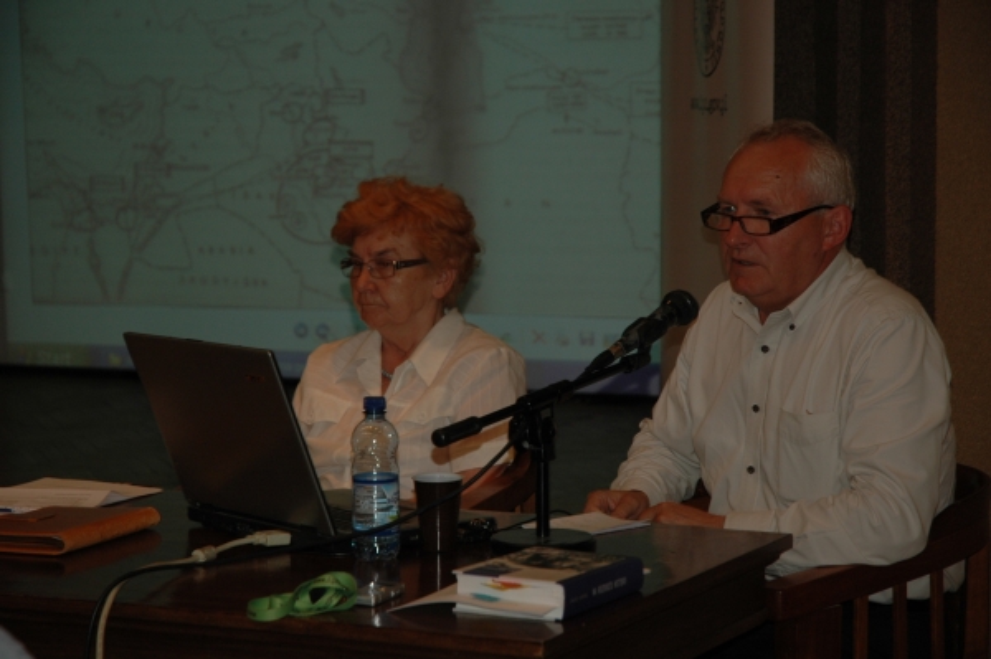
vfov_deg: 13.0
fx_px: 2888
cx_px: 496
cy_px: 330
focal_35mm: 105
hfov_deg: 19.5
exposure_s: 1/60
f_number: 4.5
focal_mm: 70
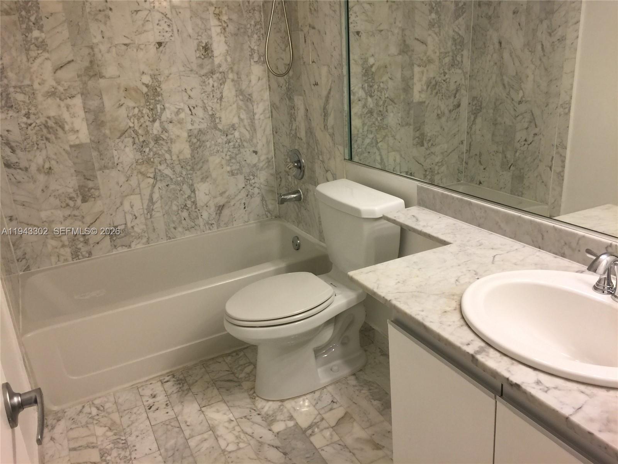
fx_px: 518
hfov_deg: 61.7
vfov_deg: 48.2
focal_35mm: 29
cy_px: 232
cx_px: 309
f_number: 2.2
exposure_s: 1/40
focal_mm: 4.15
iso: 32
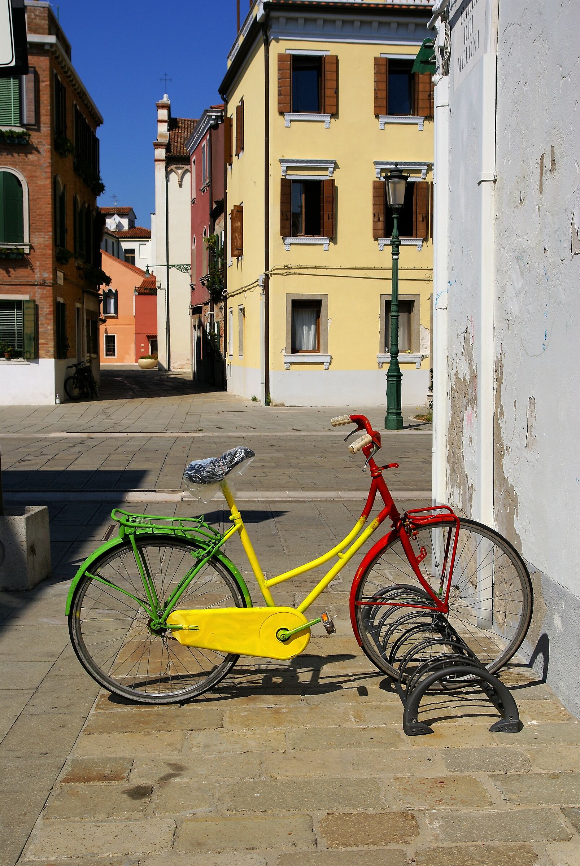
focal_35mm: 45
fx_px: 1084
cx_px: 290
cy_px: 433
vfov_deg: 43.6
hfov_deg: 30.0
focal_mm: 30
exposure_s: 1/640
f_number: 8
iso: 100
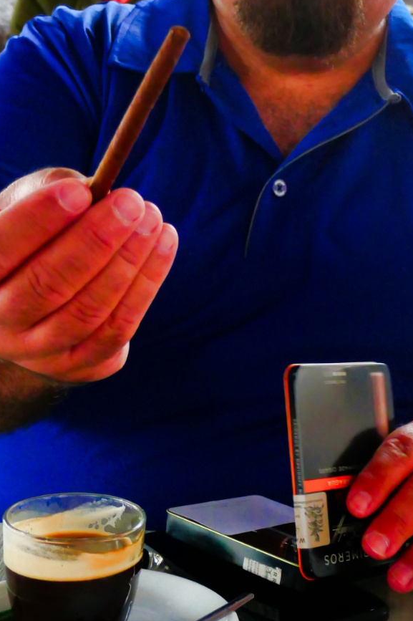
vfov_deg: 27.4
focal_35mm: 72
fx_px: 1240
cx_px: 249
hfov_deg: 18.9
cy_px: 107
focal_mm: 14.3
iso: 1600
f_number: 3.7
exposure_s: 1/100
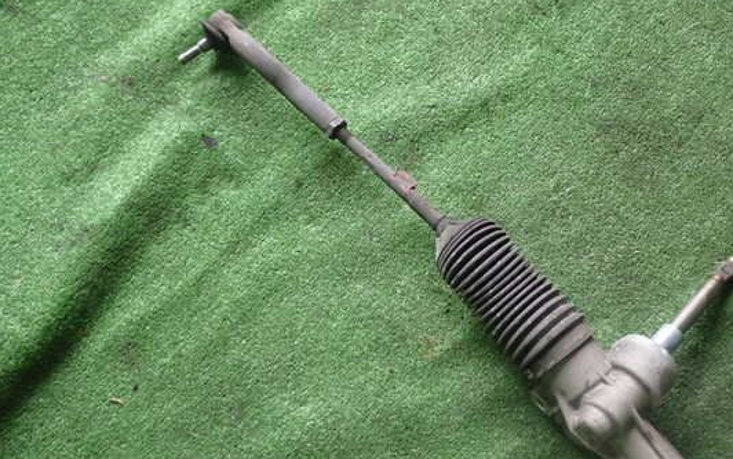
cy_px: 210
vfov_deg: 26.4
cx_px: 412
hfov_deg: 41.0
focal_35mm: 49
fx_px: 979
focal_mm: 7.31
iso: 400
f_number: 2.8
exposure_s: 1/40
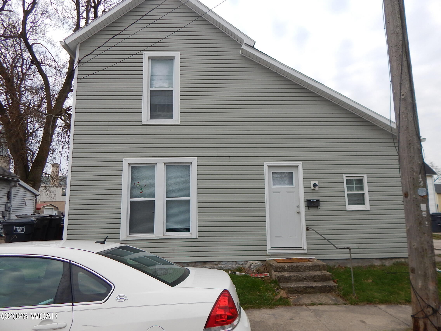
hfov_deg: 76.4
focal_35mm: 22
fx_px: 280
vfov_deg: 61.1
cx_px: 220
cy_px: 166
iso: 125
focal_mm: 4
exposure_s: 1/160
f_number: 3
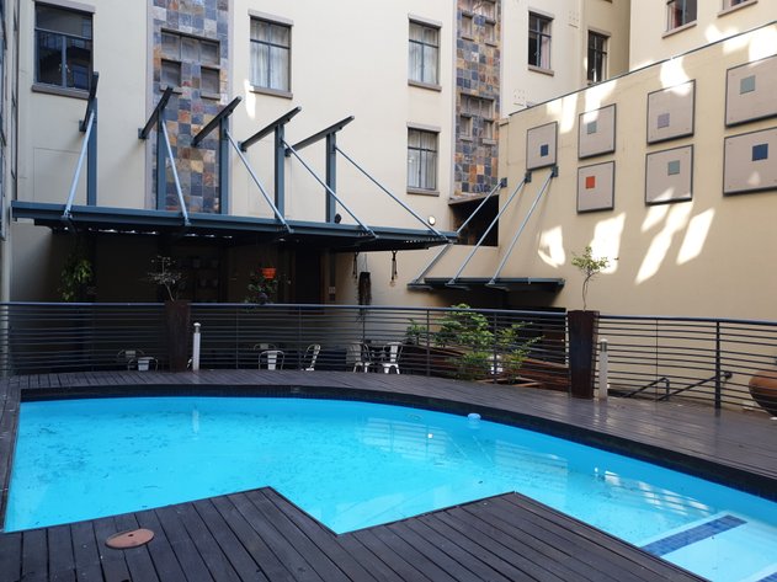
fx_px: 583
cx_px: 388
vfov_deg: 53.0
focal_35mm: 26
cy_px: 291
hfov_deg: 67.3
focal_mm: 4.3
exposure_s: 1/100
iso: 50
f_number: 1.5
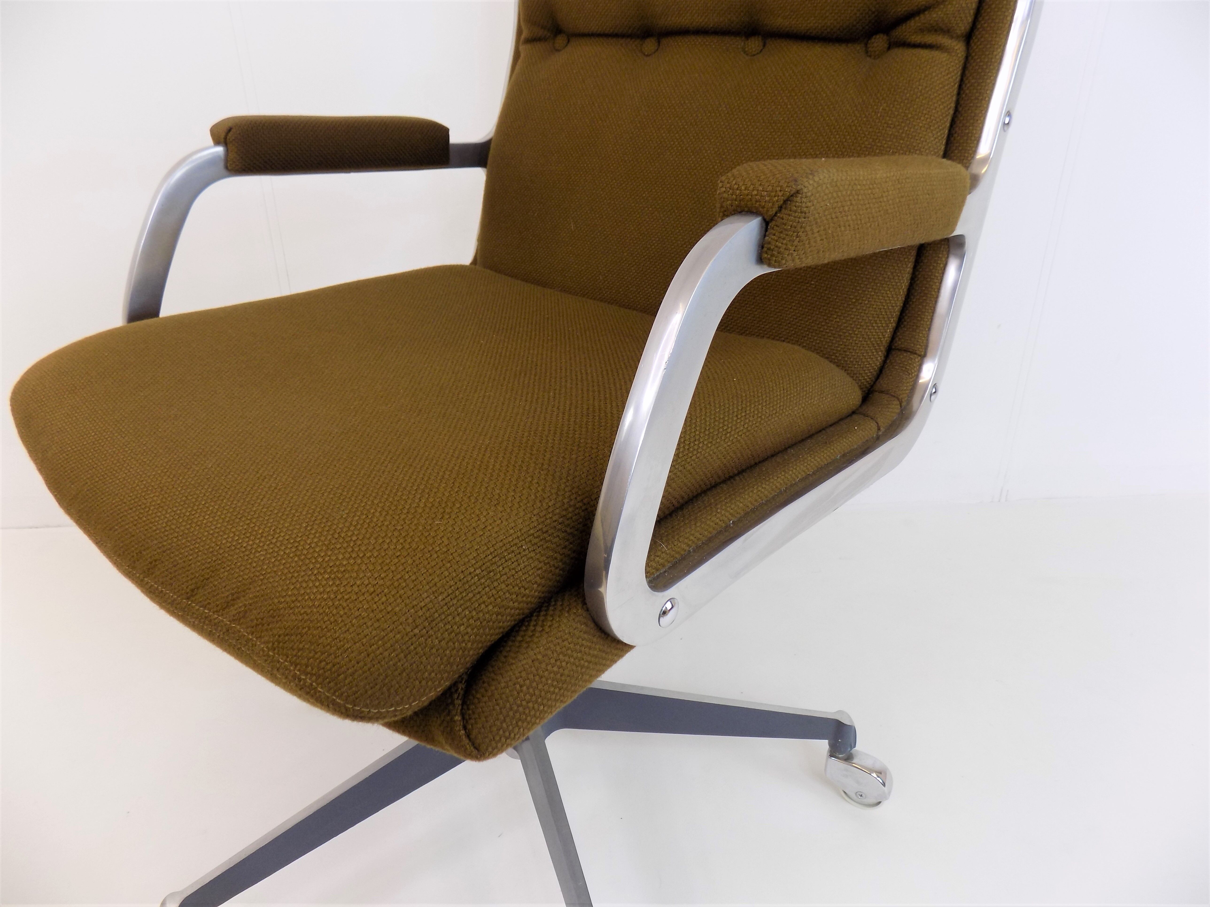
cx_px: 605
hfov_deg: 73.9
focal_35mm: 23
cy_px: 454
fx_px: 804
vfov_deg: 58.9
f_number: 3.1
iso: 80
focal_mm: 4
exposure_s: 1/30
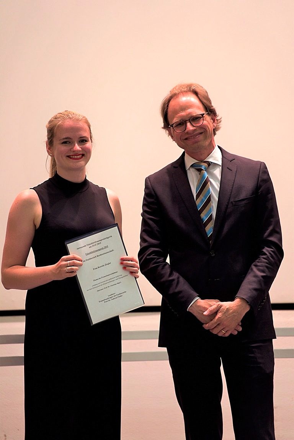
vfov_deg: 10.3
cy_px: 220
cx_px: 147
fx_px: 2447
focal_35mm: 200
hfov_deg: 6.9
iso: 500
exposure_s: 1/30
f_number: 4
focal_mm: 200
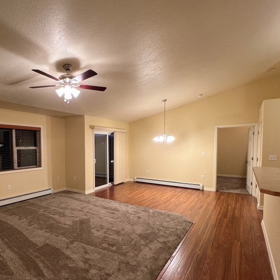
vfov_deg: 77.3
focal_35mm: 19
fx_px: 174
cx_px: 101
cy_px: 158
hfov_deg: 76.0
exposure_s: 1/60
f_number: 1.8
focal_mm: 1.57
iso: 200
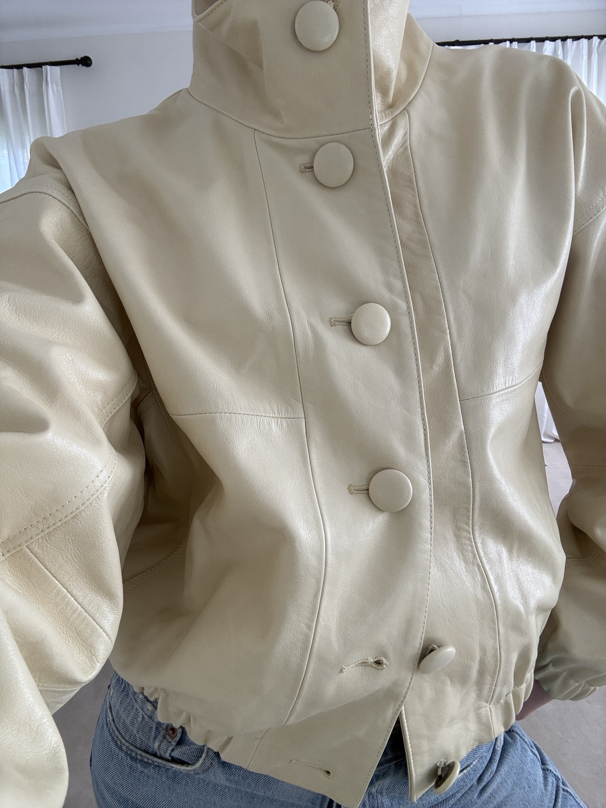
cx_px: 303
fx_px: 537
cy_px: 404
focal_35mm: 23
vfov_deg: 73.9
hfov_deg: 58.9
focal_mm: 2.69
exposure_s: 1/122
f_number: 1.9
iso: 50
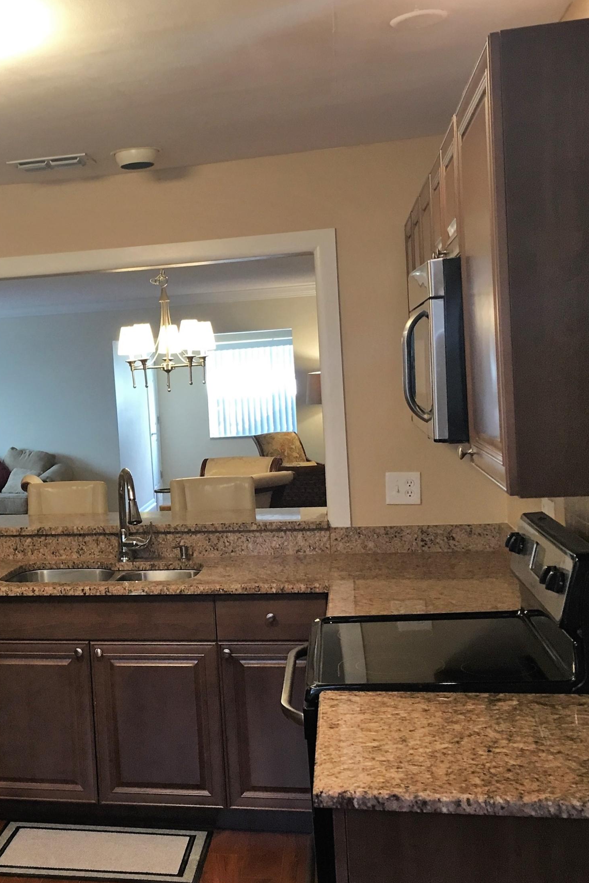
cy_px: 442
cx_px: 44
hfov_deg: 31.0
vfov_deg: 47.4
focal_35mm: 41
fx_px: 1006
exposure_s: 1/30
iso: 80
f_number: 2.2
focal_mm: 4.15
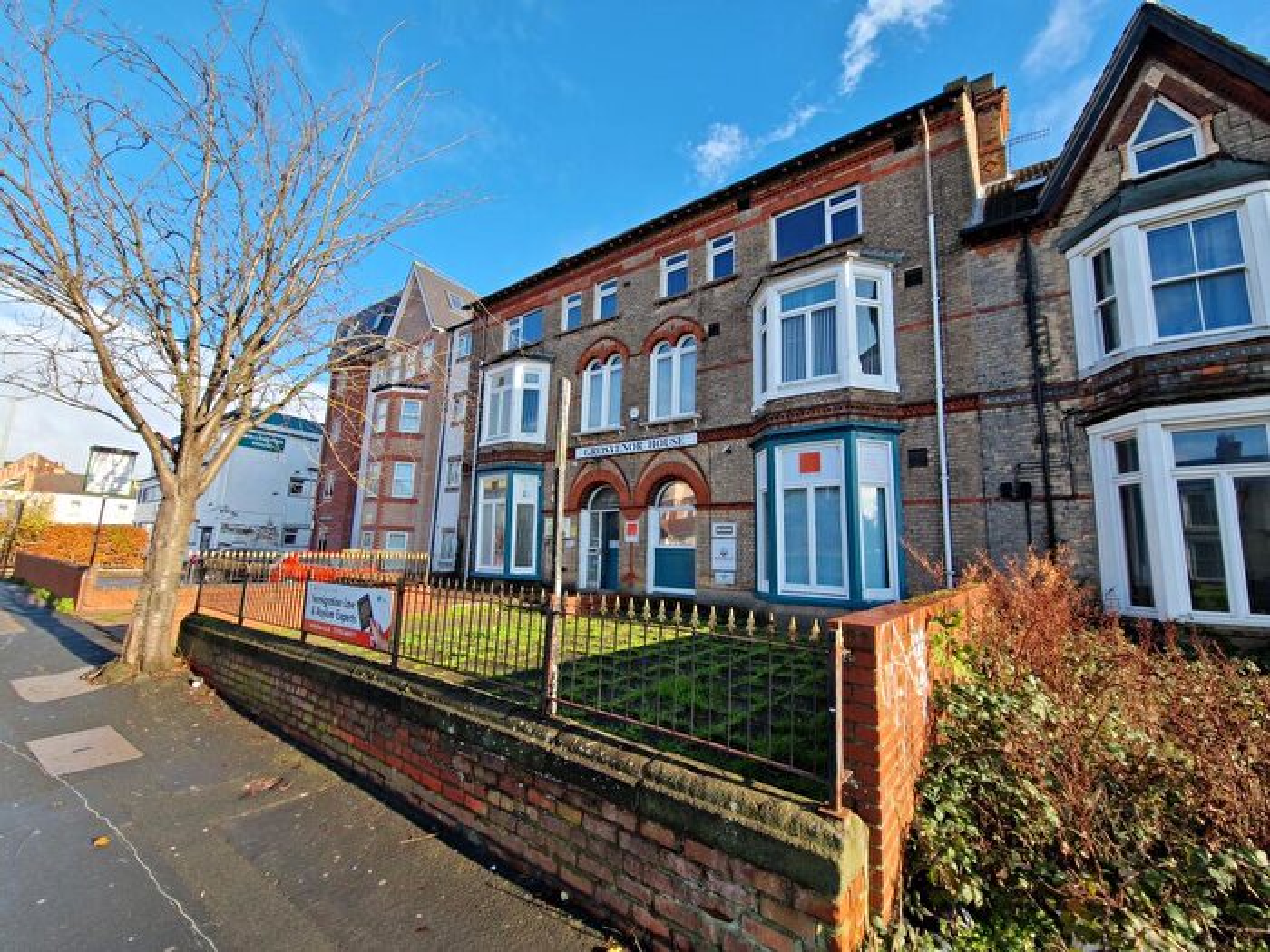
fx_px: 477
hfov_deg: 106.2
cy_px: 476
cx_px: 635
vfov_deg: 89.9
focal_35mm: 13
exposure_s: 1/774
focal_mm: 2.2
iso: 50
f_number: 2.2
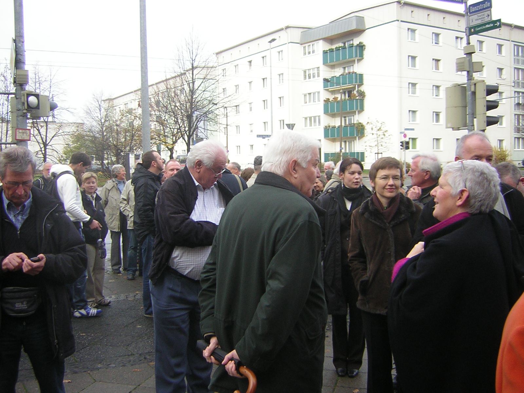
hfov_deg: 51.4
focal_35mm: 36
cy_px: 196
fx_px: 545
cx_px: 262
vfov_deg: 39.7
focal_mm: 4.7
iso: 50
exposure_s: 1/120
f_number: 2.6
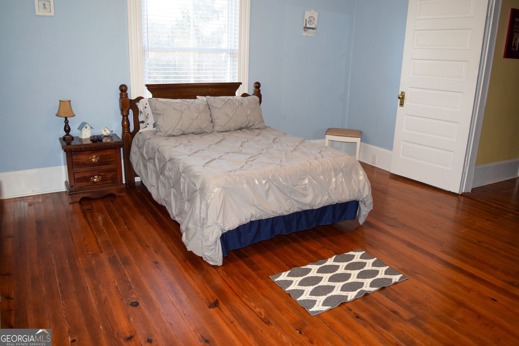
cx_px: 260
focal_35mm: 27
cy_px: 173
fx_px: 389
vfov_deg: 47.9
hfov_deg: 67.4
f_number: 4
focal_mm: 18
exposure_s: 1/60
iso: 800
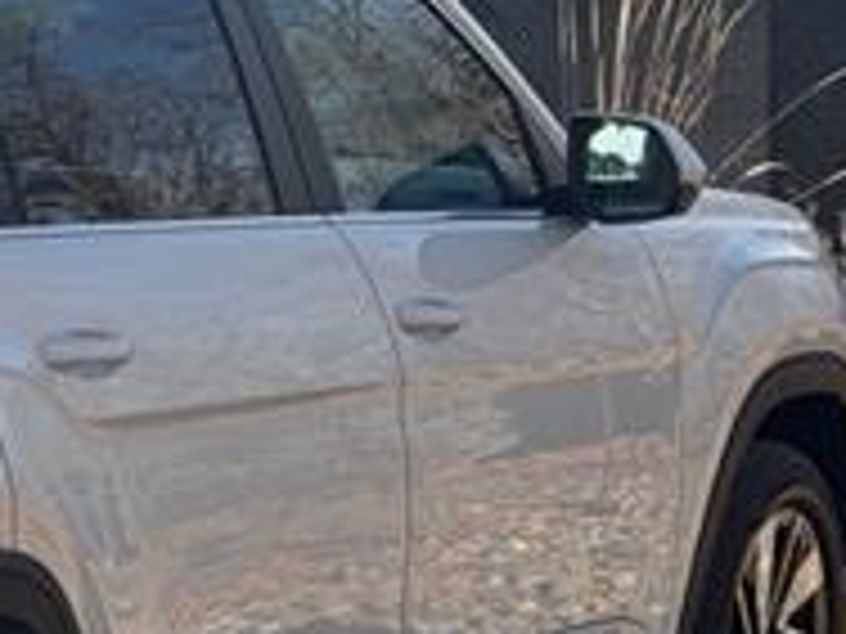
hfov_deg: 11.5
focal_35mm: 163
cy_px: 459
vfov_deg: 9.1
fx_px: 3984
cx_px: -477
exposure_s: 1/3704
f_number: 1.78
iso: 64
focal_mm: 6.76
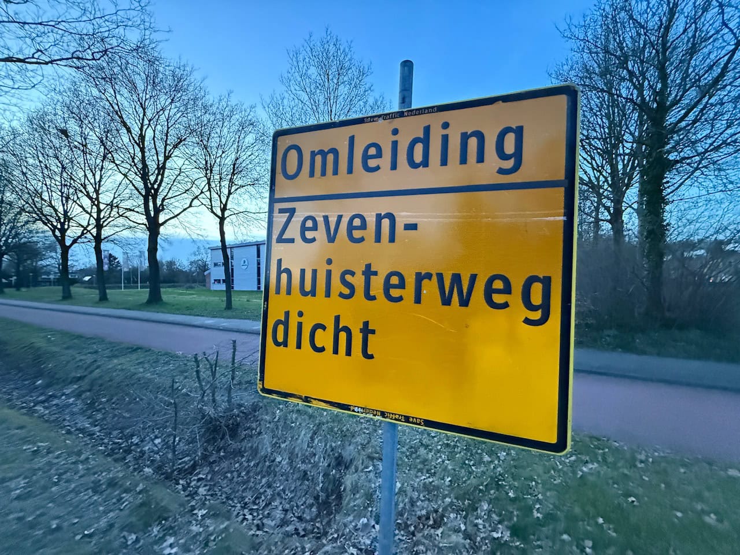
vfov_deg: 85.7
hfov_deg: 102.1
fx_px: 299
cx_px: 370
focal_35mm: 14
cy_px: 278
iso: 1250
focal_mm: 2.2
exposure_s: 1/48
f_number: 2.2
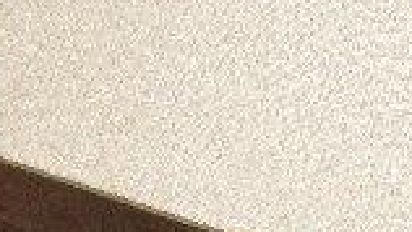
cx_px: -269
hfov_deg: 9.6
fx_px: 2361
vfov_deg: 5.5
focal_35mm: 216
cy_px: 422
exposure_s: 1/60
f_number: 3.1
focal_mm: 8.2
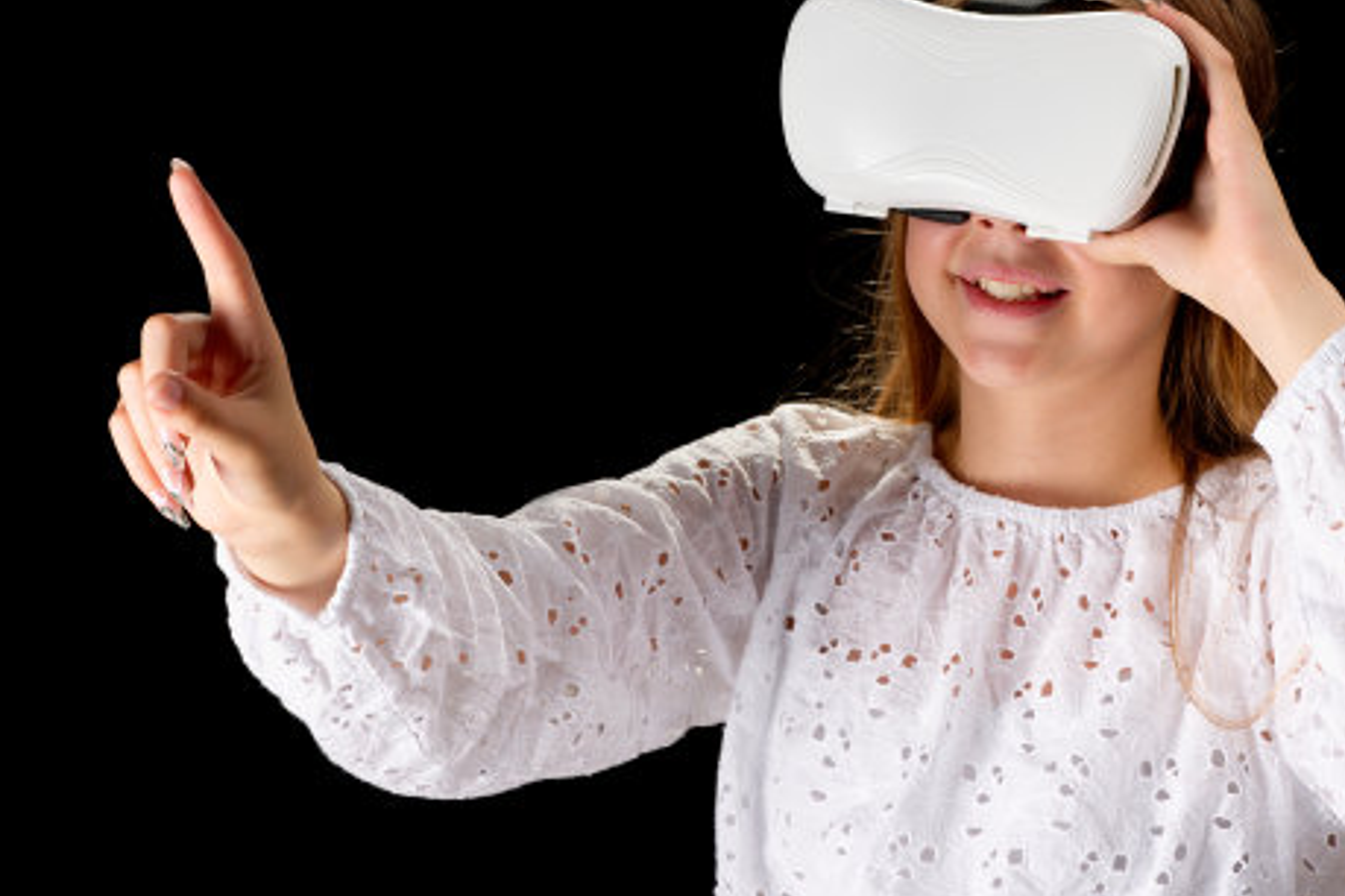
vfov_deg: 11.4
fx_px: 4483
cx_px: 788
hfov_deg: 17.1
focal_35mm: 120
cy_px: 328
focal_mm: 90
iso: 100
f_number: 10
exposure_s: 1/250
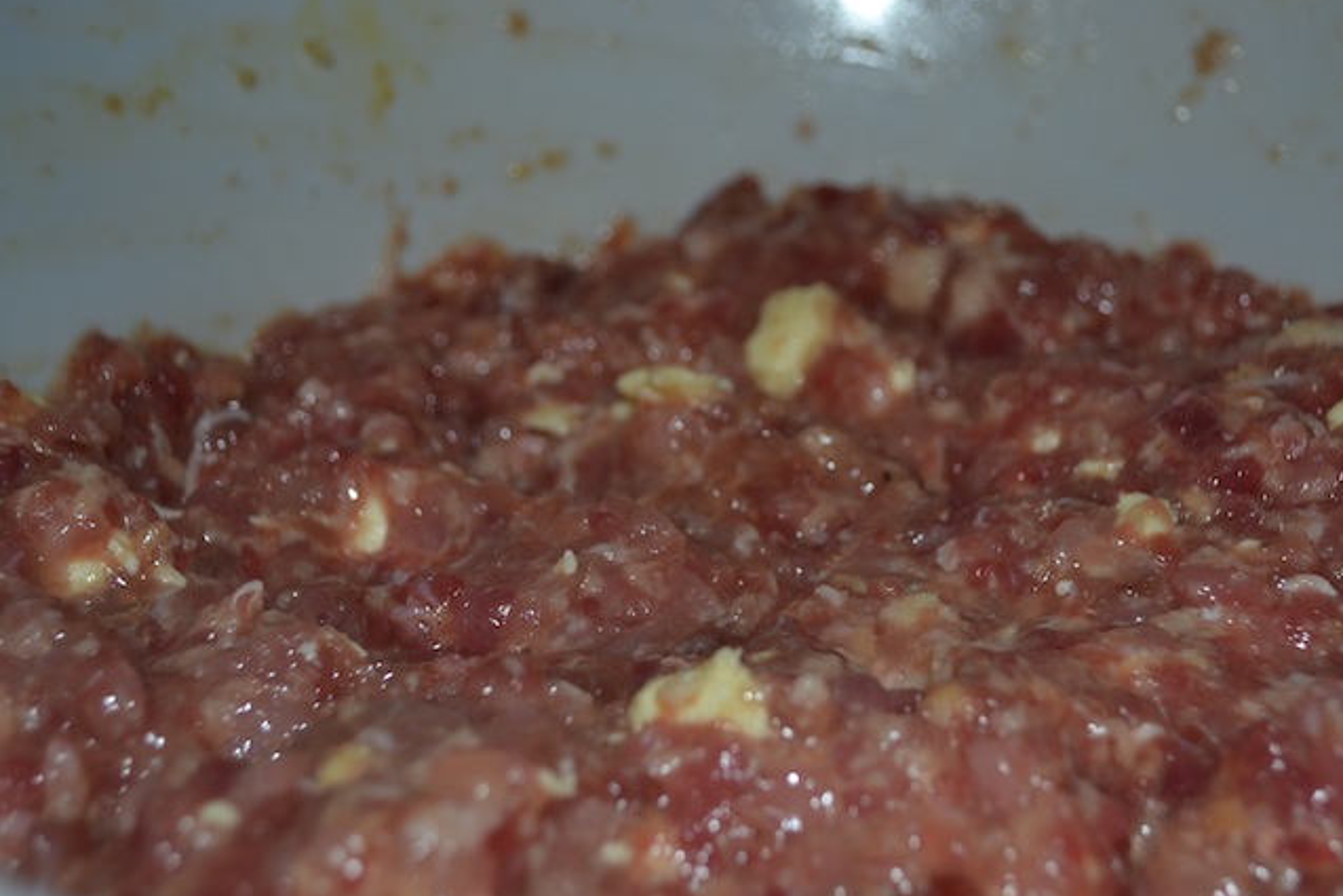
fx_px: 2038
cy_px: 553
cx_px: 776
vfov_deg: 24.7
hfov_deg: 36.4
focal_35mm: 55
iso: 140
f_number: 4.5
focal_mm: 29
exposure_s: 1/60
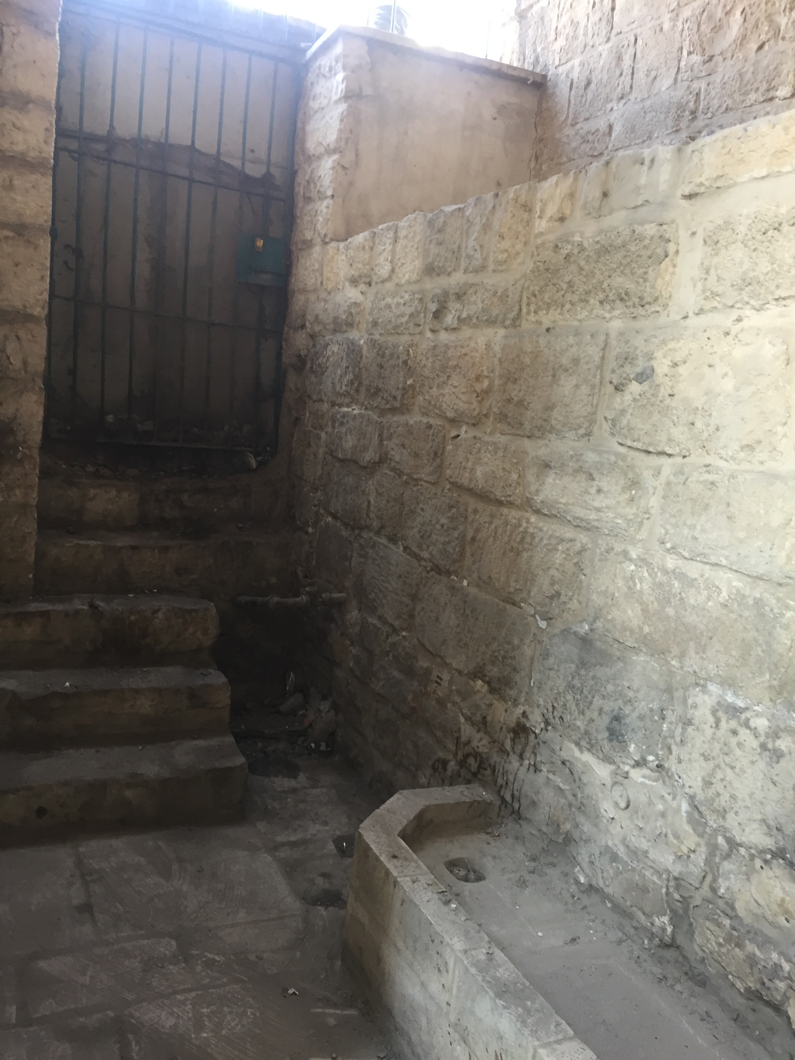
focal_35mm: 29
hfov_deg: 48.2
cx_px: 398
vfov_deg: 61.7
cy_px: 530
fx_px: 888
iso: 100
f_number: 2.2
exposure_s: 1/33
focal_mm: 4.15
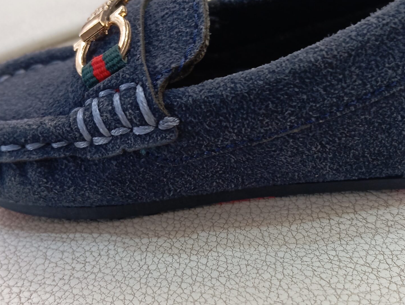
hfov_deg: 38.0
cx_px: 243
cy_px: 179
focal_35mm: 50
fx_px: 586
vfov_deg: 29.1
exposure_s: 1/50
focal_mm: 4.22
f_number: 1.8
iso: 214
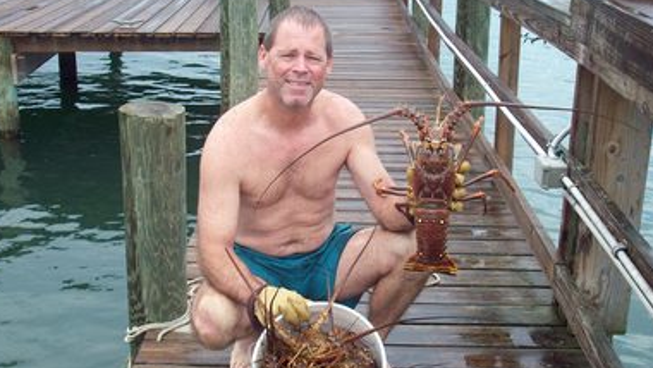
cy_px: 181
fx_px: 1074
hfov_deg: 33.8
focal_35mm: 62
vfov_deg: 19.4
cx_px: 320
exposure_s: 1/346
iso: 80
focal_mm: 9
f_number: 3.4
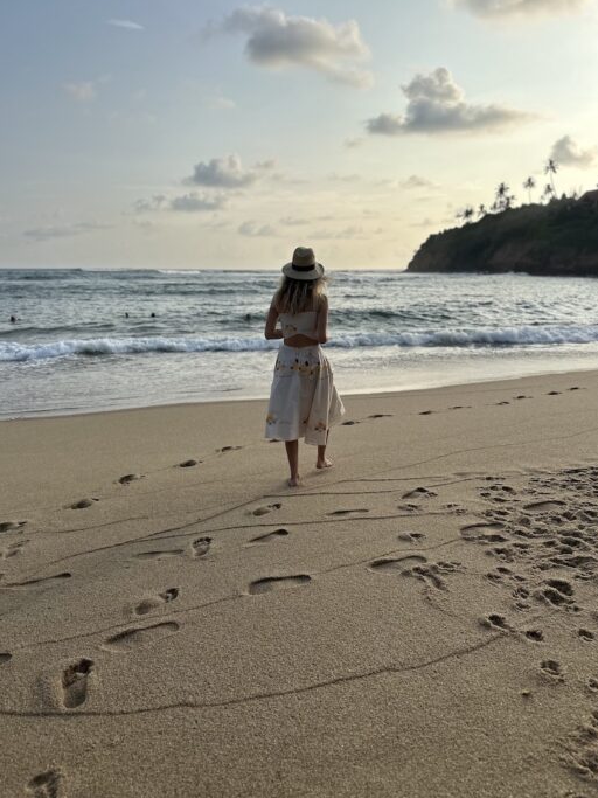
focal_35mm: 25
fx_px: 576
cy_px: 393
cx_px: 291
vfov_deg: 69.4
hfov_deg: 54.9
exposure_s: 1/5848
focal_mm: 6.86
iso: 80
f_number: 1.78
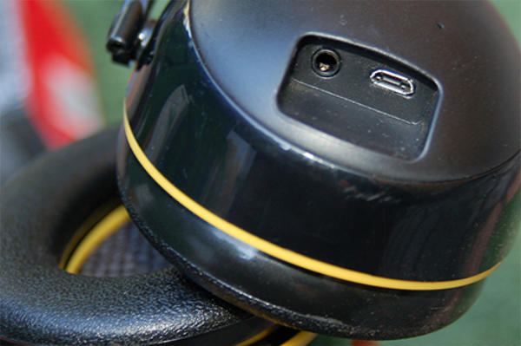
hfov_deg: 30.5
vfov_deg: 20.6
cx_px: 260
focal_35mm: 66
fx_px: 954
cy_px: 173
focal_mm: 44
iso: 500
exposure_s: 1/30
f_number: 4
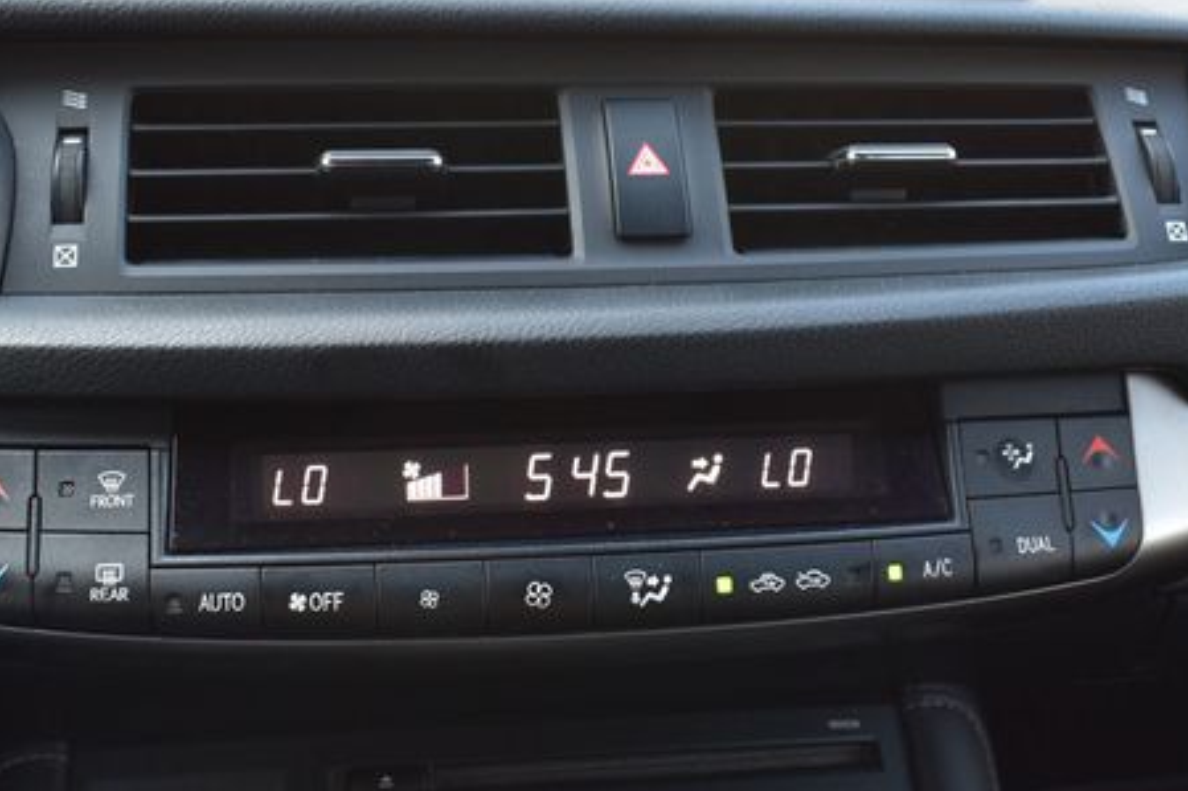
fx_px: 1550
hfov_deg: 41.9
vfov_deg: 28.6
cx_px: 585
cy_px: 320
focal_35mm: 47
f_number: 6.3
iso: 450
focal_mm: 22
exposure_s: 1/15
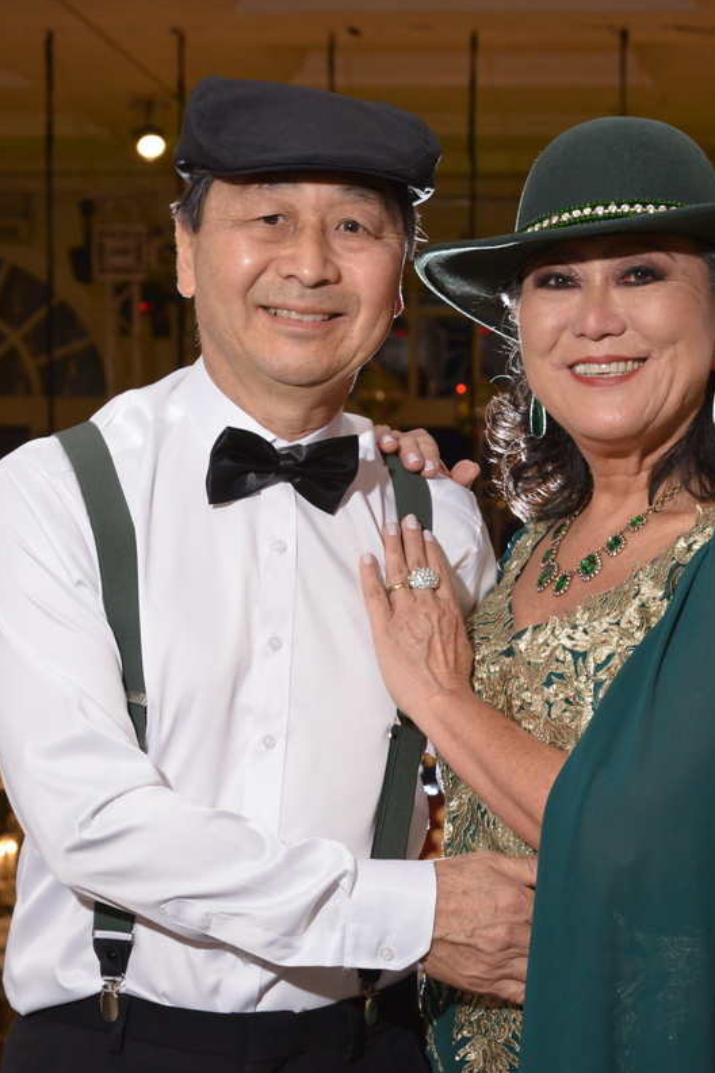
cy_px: 536
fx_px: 2979
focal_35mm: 100
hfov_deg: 13.7
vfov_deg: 20.4
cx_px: 397
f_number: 9
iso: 2200
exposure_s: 1/100
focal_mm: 66
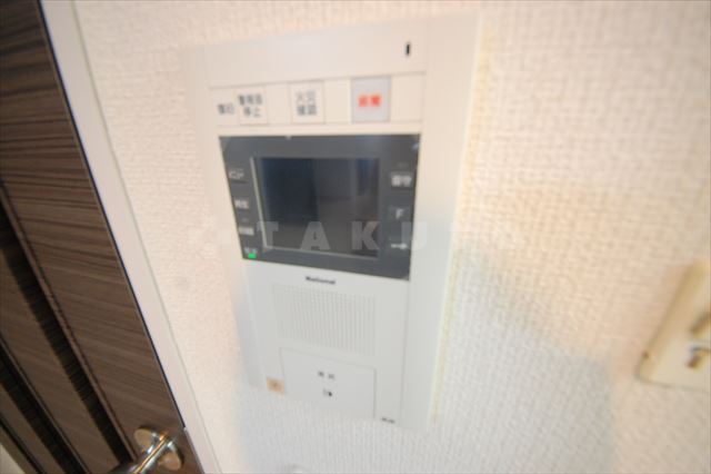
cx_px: 356
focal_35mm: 12
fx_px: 237
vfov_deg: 89.9
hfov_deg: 112.6
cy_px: 237
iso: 800
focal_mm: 8
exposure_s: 1/15
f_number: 4.5
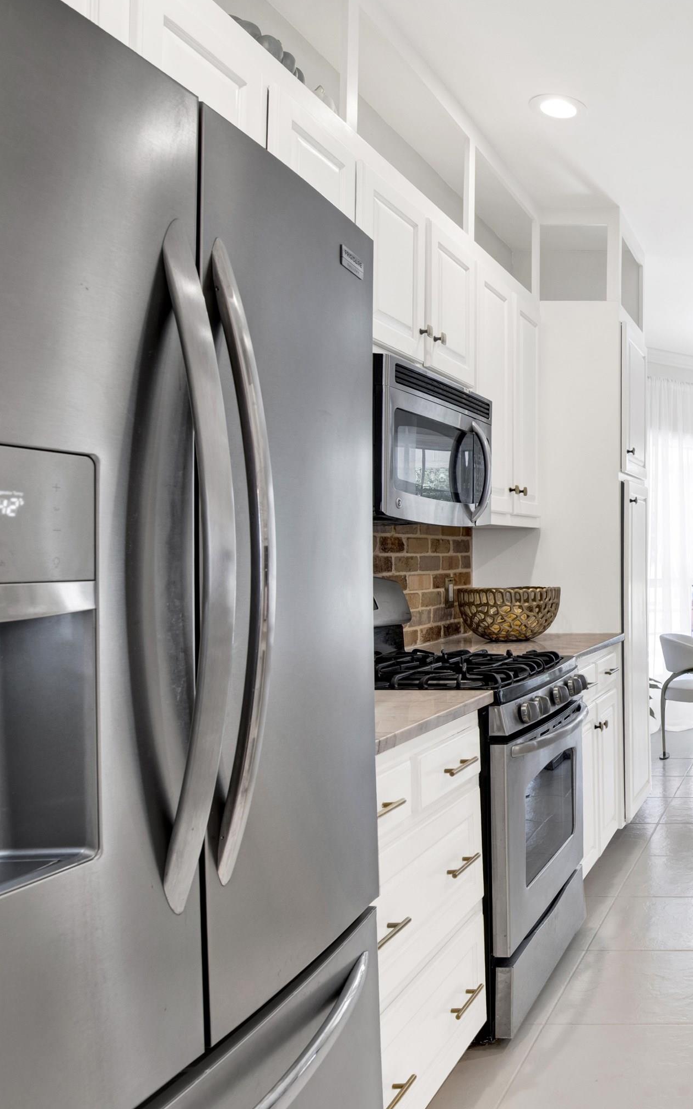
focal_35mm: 28
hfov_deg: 35.3
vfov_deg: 66.5
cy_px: 558
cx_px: 827
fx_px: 846
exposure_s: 1/5
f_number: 11
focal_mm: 18
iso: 200
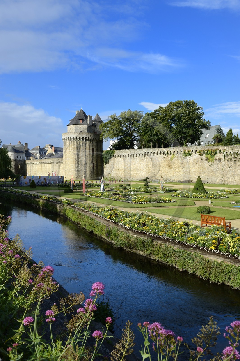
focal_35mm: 34
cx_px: 120
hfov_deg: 38.8
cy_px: 180
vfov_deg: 55.8
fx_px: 340
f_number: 13
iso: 200
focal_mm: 34
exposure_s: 1/200
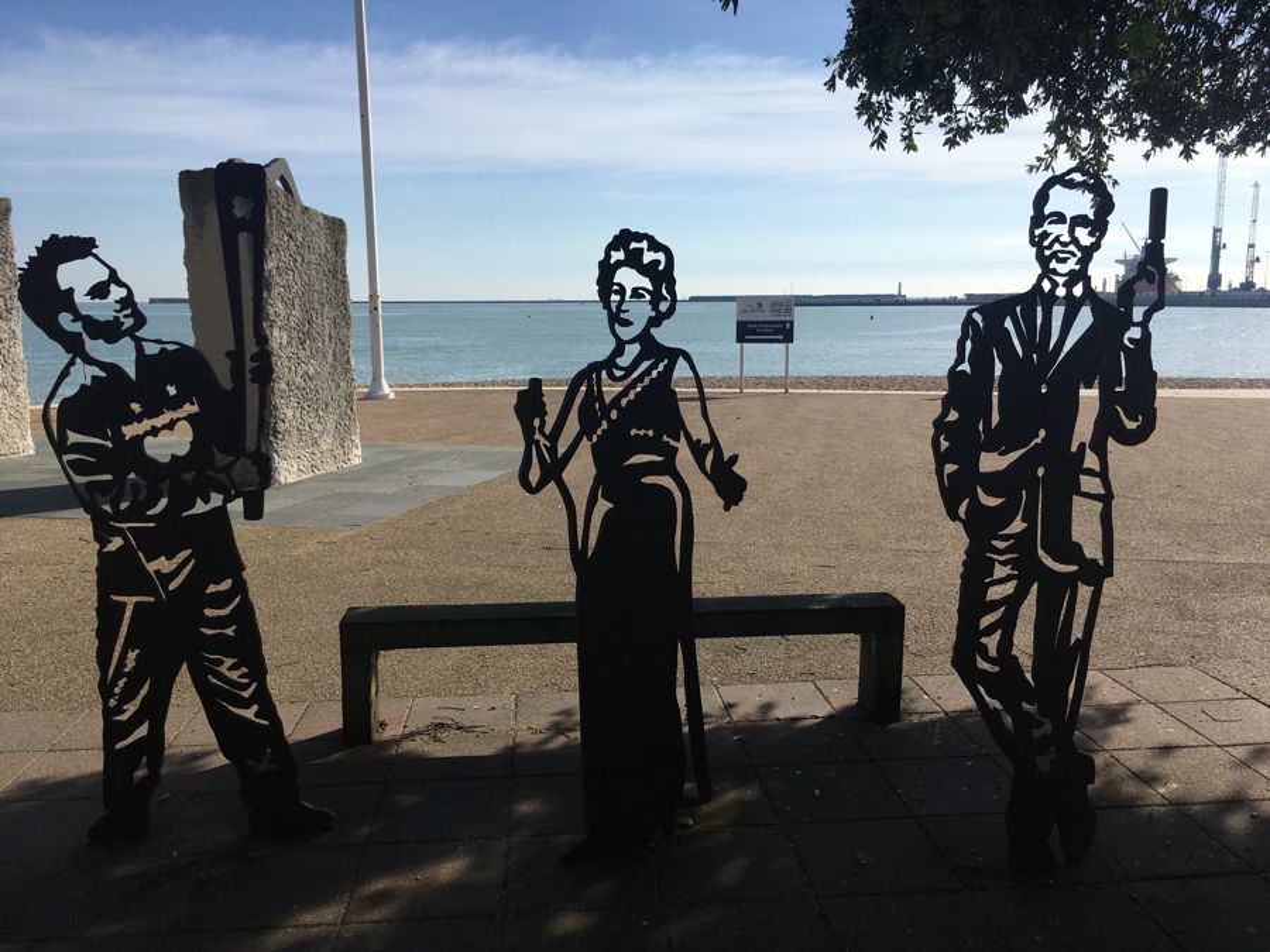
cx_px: 635
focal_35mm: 29
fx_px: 1064
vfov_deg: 48.2
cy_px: 476
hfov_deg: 61.7
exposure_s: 1/2849
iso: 25
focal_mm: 4.15
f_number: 2.2
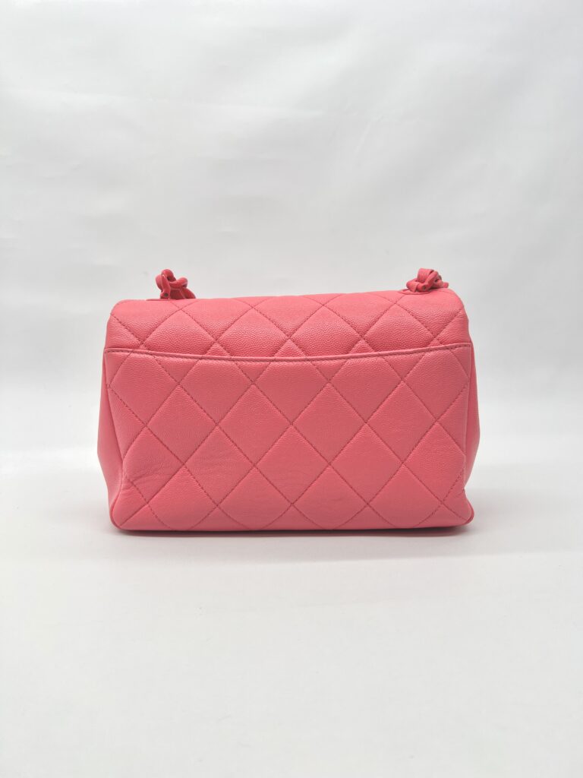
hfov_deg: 53.1
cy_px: 389
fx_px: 584
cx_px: 292
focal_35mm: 26
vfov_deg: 67.3
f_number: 1.5
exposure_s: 1/190
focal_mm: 5.7
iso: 40
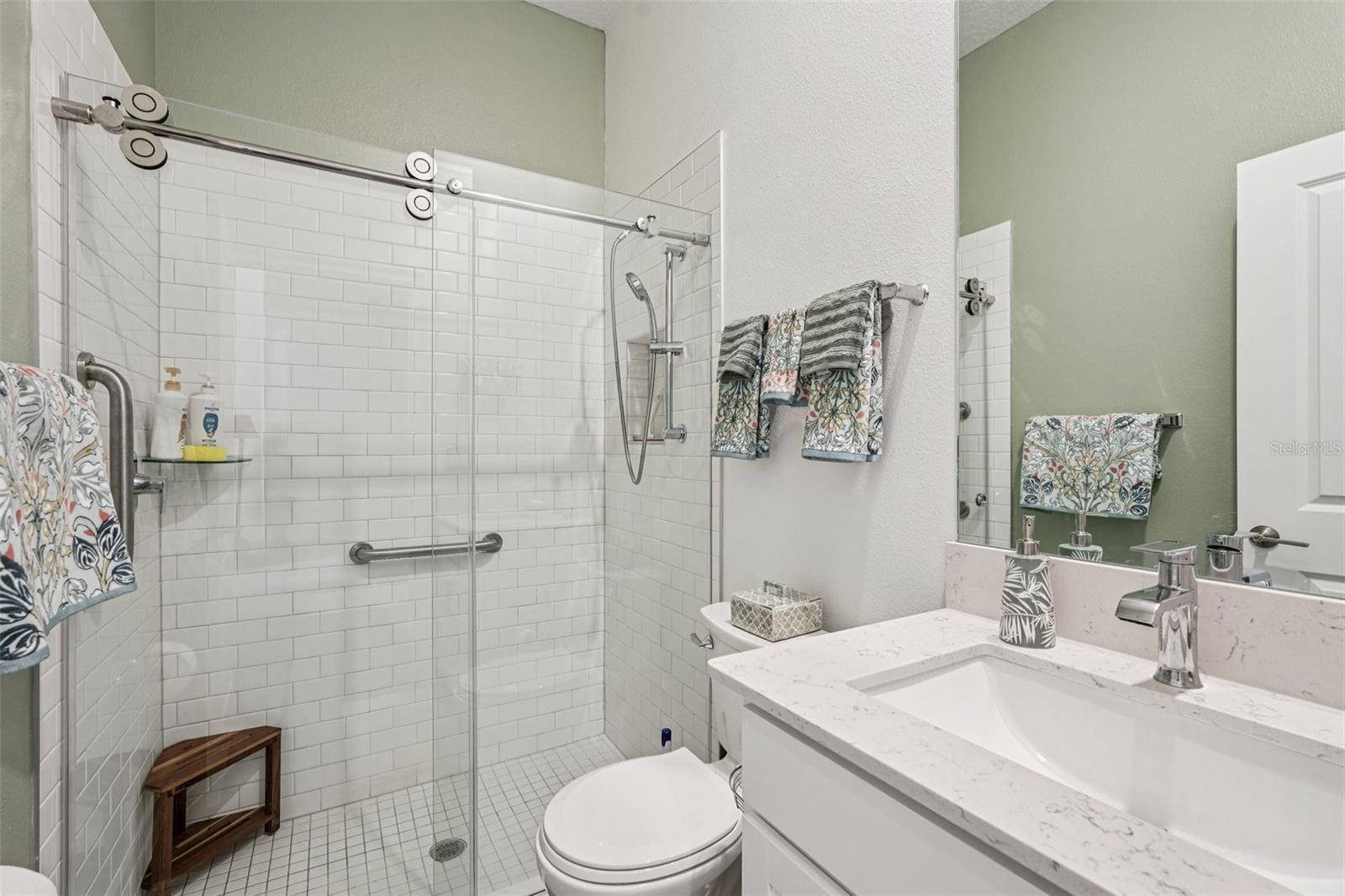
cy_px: 448
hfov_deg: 96.7
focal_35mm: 16
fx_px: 598
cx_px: 672
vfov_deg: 73.7
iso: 400
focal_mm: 16
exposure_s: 1/8
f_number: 8
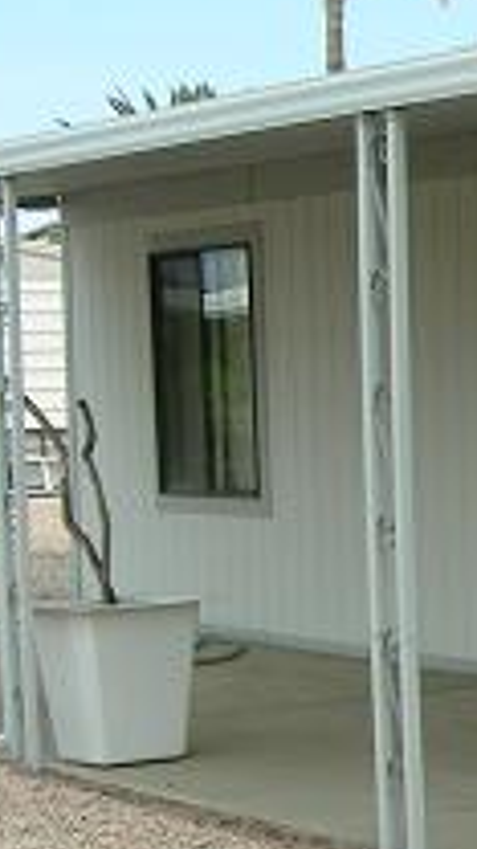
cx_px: 1146
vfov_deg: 18.0
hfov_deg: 9.2
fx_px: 2653
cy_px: 645
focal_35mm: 118
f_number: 4
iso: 50
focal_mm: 6.3
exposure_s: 1/468
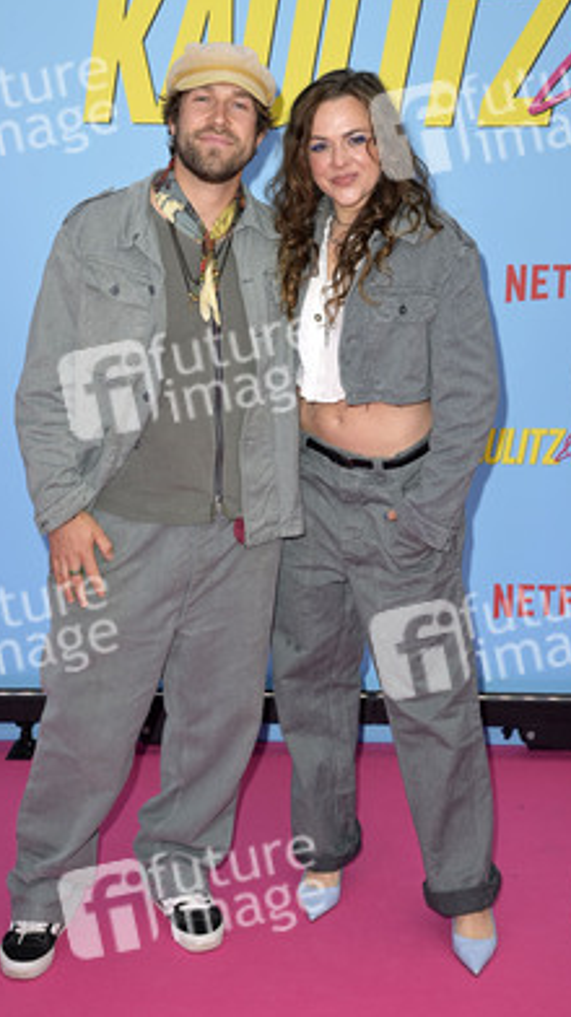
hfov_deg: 19.4
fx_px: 1672
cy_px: 508
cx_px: 267
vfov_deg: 33.9
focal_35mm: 62
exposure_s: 1/250
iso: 640
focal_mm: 58
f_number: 6.3
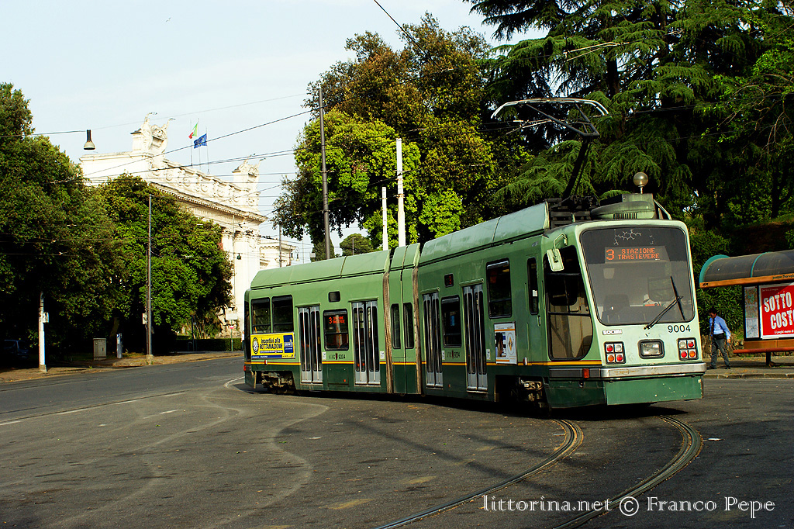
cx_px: 397
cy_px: 264
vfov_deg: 22.6
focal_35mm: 60
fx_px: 1323
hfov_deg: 33.4
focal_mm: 40
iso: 200
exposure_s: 1/500
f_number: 5
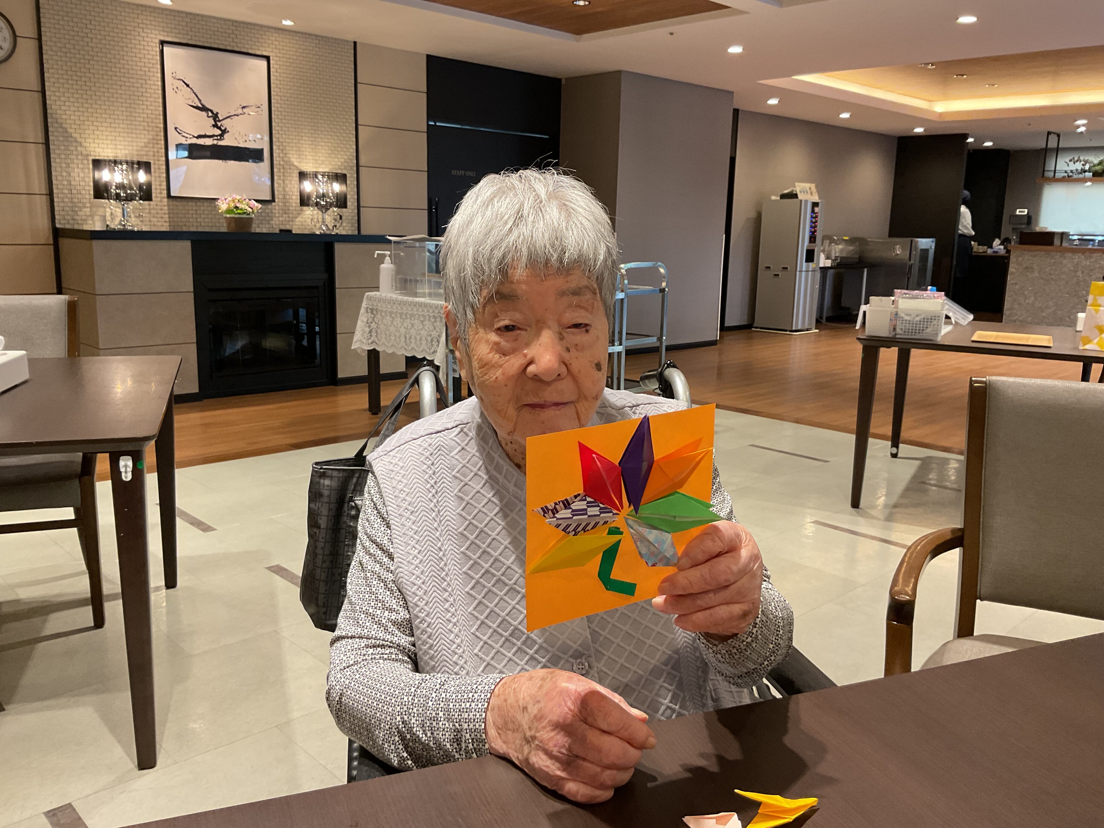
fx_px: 925
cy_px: 414
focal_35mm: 29
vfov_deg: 48.2
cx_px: 552
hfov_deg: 61.7
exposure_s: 1/60
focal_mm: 3
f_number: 1.8
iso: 100
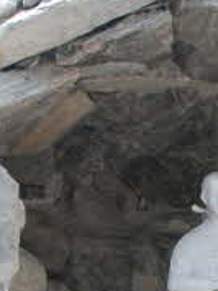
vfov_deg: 9.0
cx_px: 229
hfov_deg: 6.9
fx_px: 1790
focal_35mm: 213
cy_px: 494
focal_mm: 27
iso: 200
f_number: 11
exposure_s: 1/80
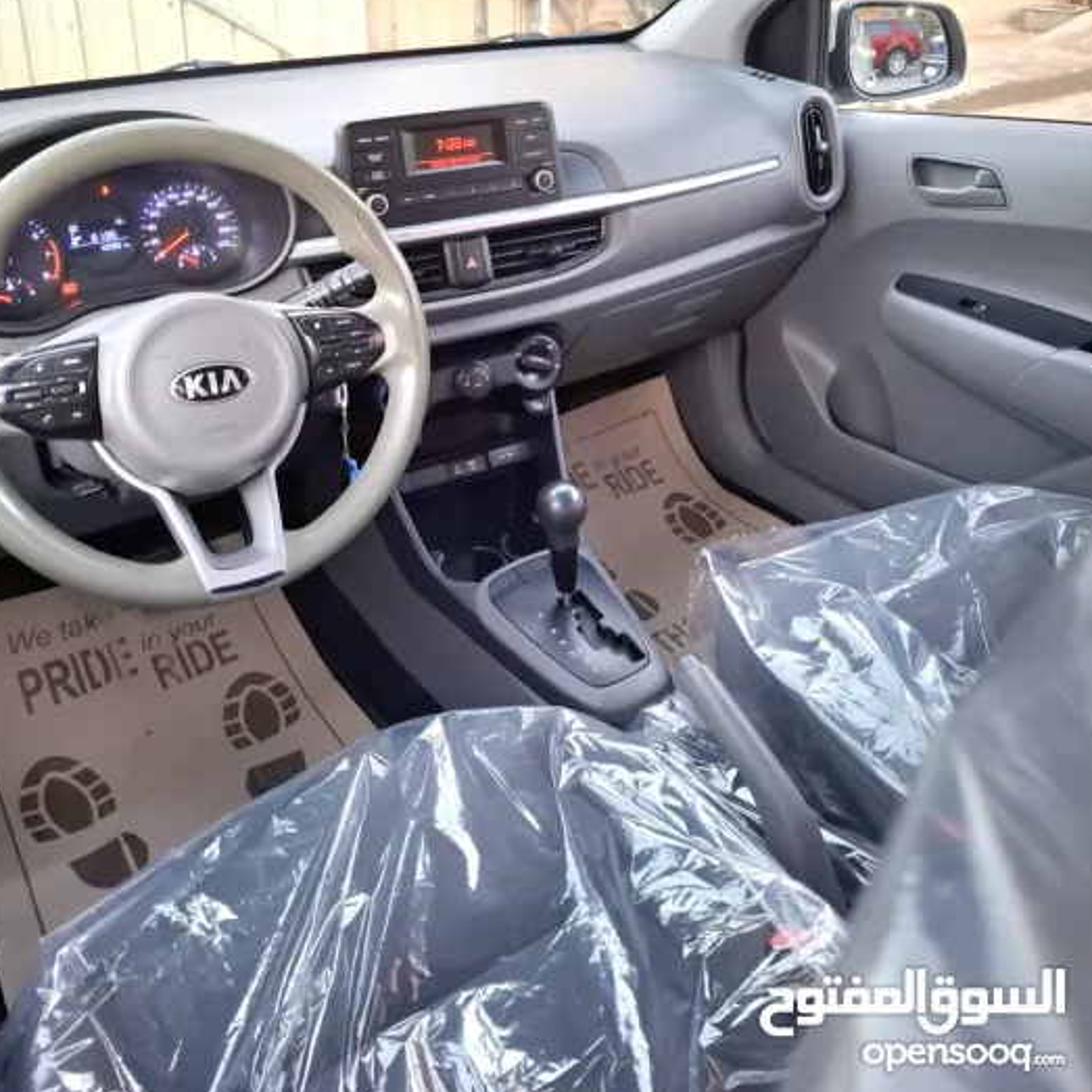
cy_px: 370
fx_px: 999
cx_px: 551
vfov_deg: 56.2
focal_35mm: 28
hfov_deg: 57.3
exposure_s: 1/100
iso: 320
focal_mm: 5.54
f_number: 1.8
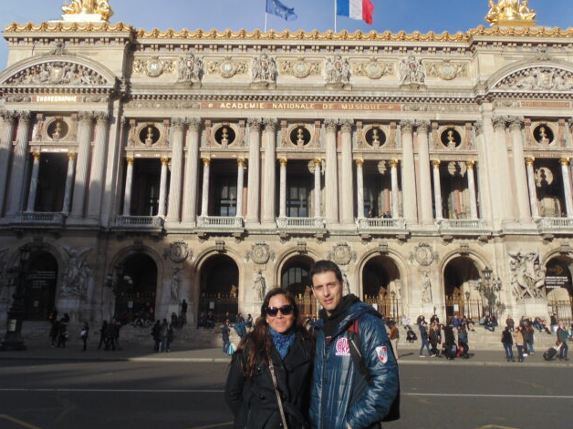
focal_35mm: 33
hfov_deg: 55.3
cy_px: 173
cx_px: 273
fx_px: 546
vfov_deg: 42.8
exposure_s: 1/100
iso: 80
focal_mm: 4.8
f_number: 10
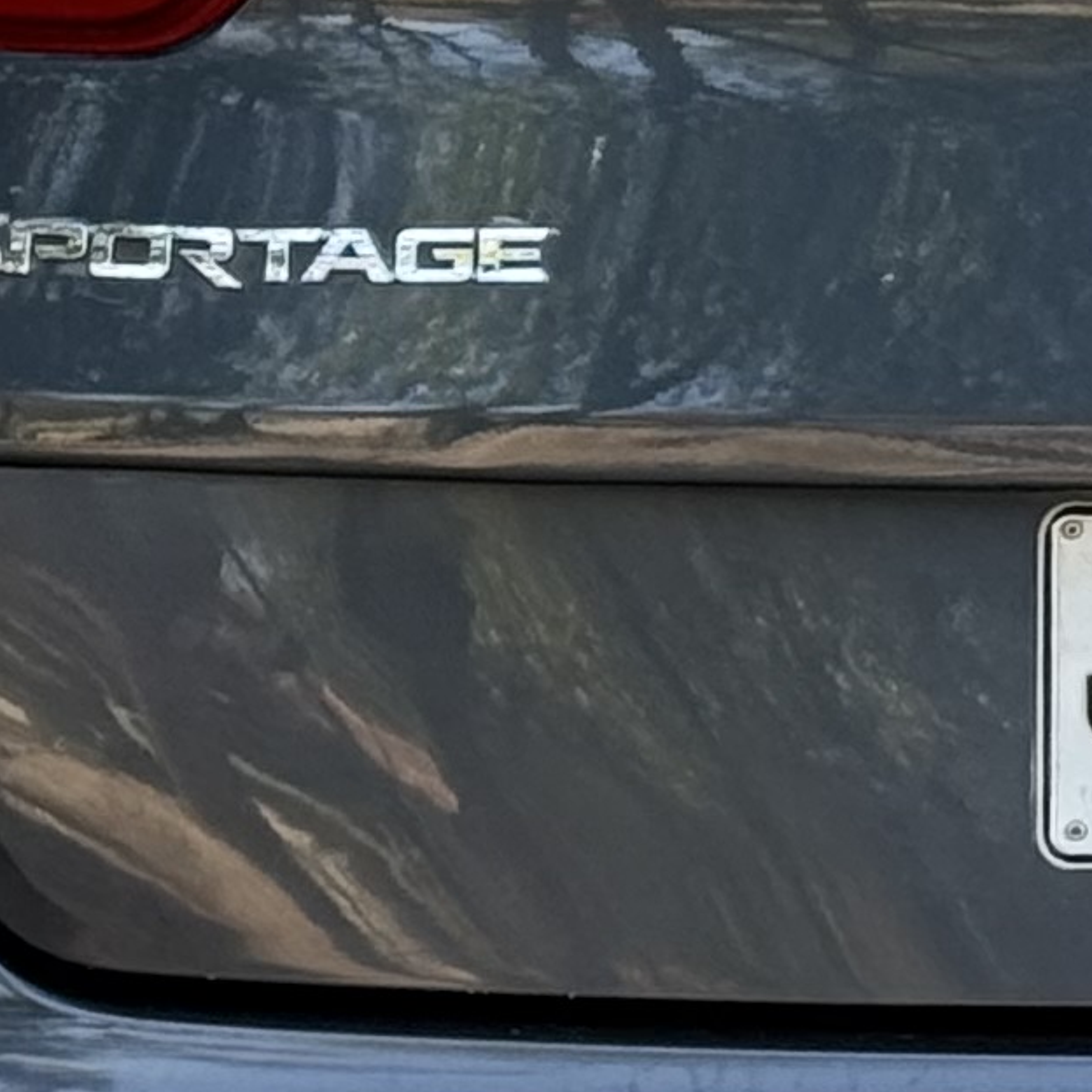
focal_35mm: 274
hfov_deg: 6.3
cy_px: 438
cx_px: 1494
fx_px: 9779
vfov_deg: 6.4
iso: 80
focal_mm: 6.76
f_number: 1.78
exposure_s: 1/503
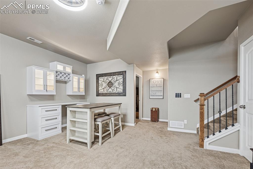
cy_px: 84
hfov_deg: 104.3
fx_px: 98
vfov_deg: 81.2
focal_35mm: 14
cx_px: 126
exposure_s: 4
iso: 100
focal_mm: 14
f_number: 11
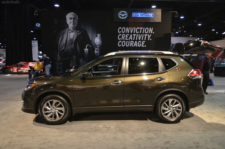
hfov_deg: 62.0
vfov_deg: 43.4
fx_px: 187
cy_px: 74
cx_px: 112
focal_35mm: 30
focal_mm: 20
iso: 1600
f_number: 3.5
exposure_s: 1/160
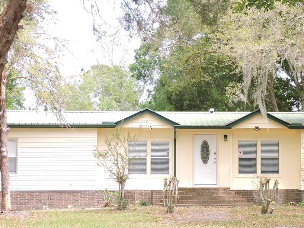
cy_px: 110
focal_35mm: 92
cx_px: 247
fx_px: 808
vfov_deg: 16.1
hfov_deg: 21.0
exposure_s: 1/200
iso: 140
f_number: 3.5
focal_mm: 8.4
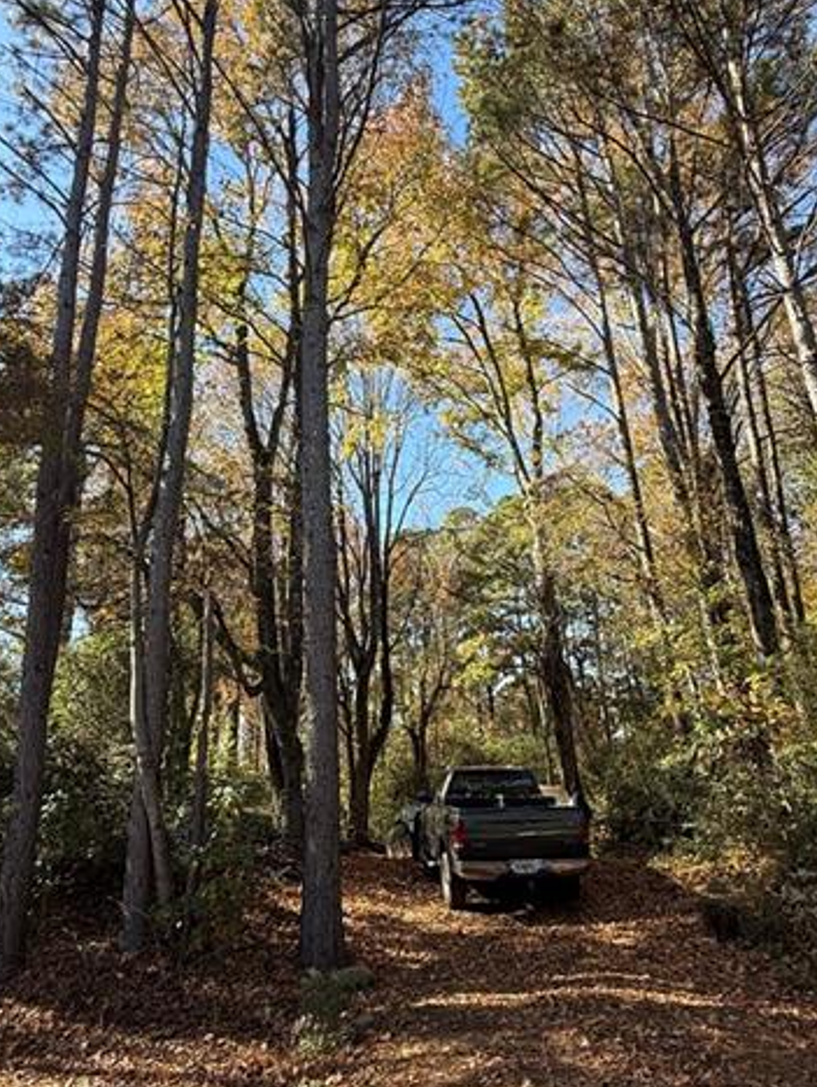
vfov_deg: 73.8
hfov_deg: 58.9
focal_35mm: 23
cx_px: 412
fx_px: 723
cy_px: 505
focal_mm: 2.22
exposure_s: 1/383
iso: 50
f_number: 2.2
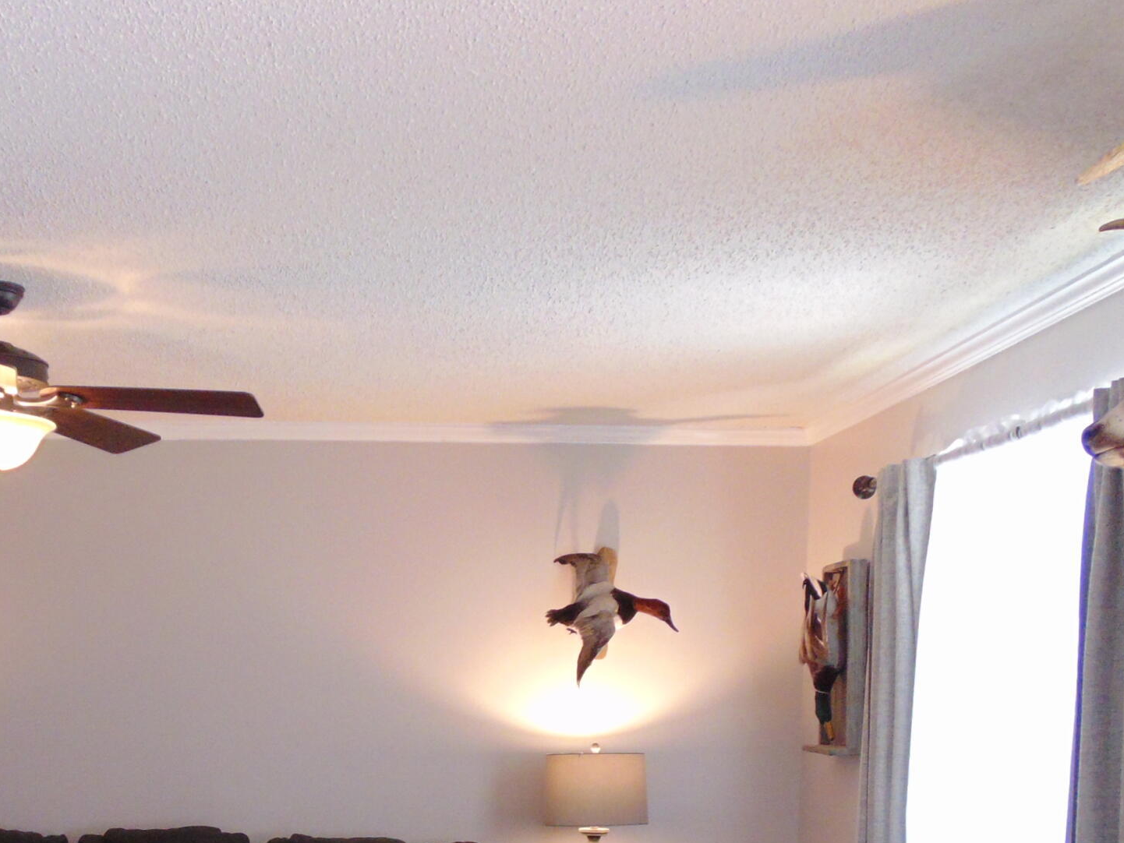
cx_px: 269
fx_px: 1689
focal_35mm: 52
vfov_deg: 26.4
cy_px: 869
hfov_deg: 35.9
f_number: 3
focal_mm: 4.5
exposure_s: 1/30
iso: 200
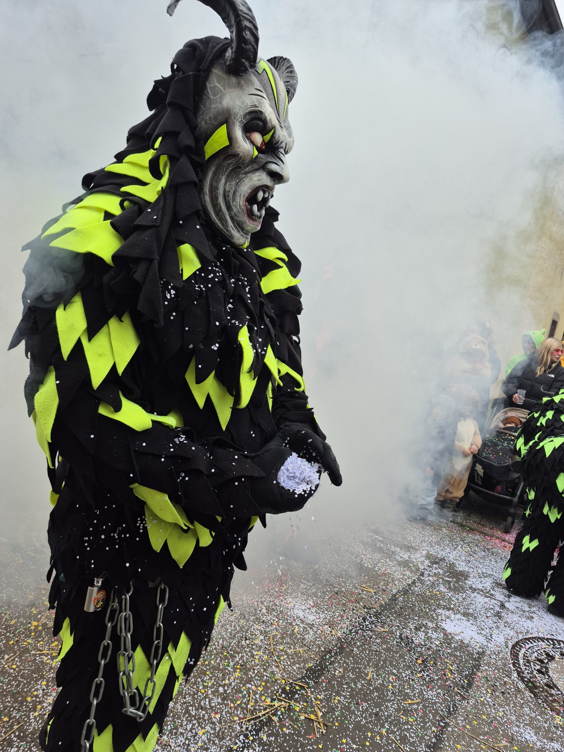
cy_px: 376
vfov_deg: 73.9
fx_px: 500
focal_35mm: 23
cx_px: 282
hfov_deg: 58.9
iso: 25
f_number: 1.8
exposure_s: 1/233
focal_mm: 5.4
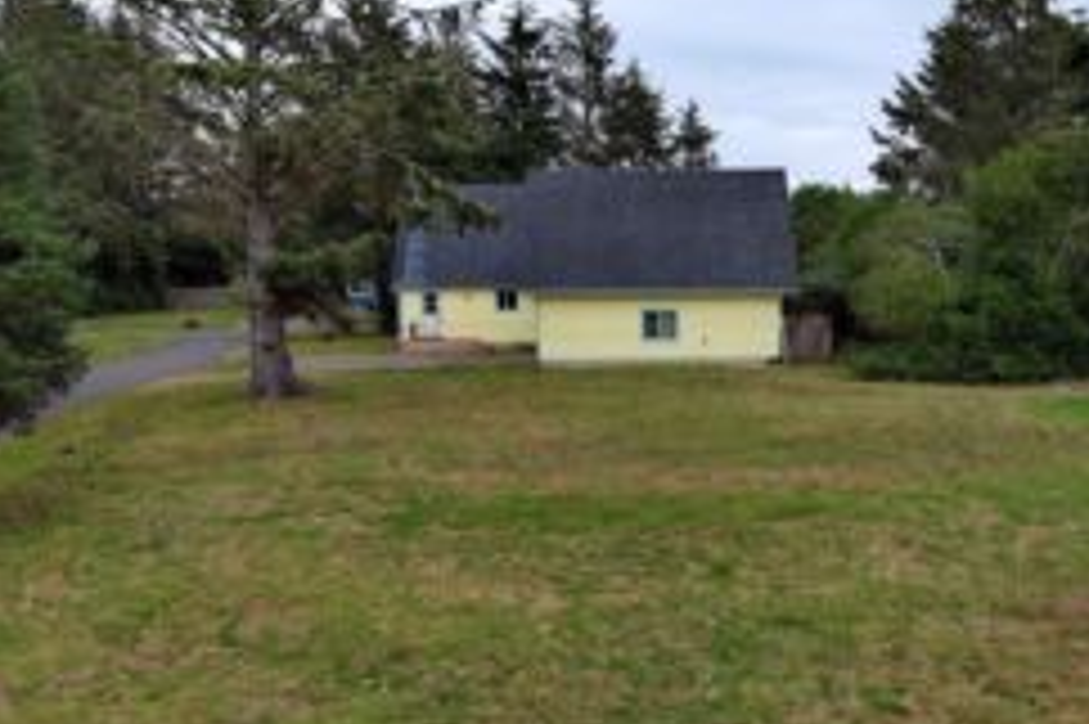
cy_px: 407
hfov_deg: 40.9
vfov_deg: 28.0
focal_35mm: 48
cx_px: 675
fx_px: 1451
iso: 100
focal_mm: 10.57
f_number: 2.8
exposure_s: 1/403
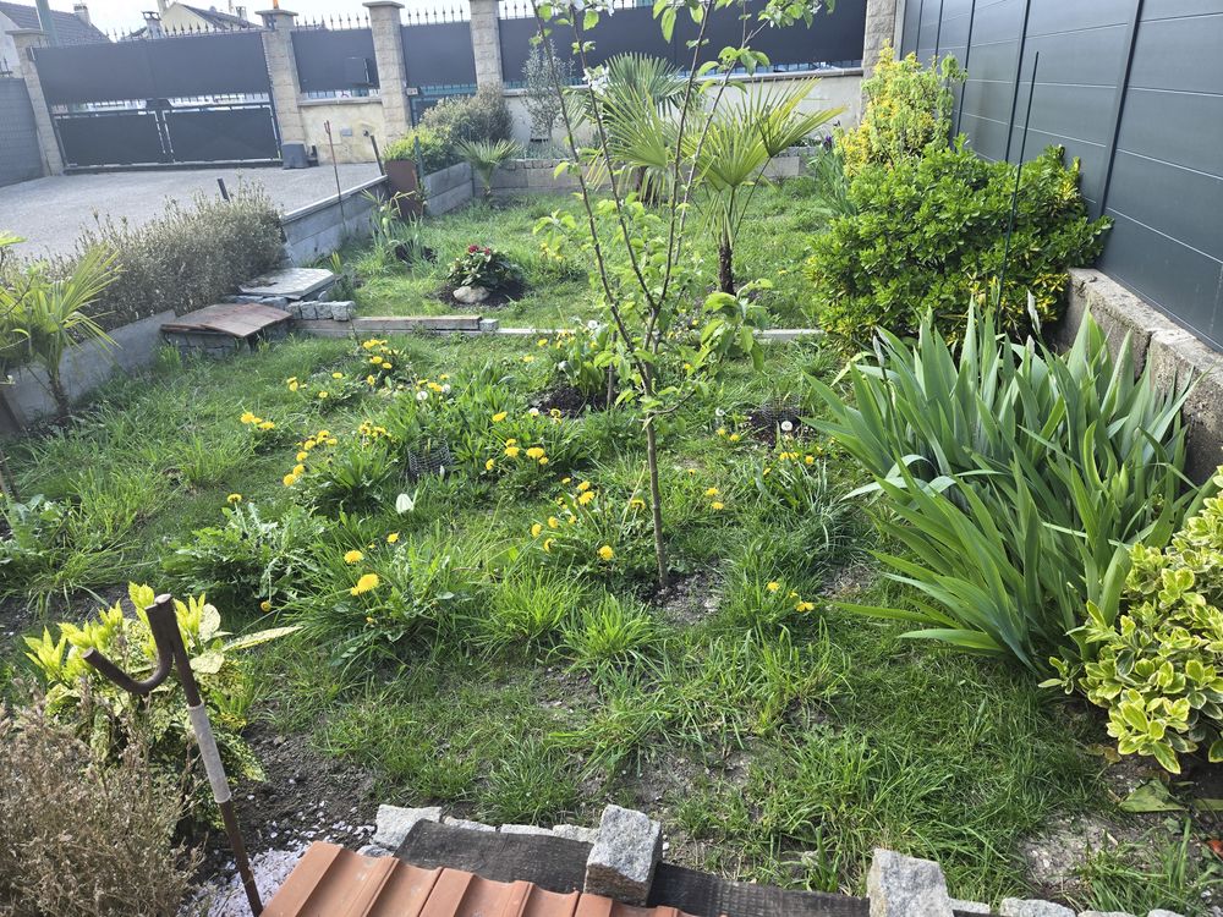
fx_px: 813
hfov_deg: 73.9
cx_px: 612
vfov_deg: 58.9
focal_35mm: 23
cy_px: 458
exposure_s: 1/508
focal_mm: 5.4
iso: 80
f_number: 1.8
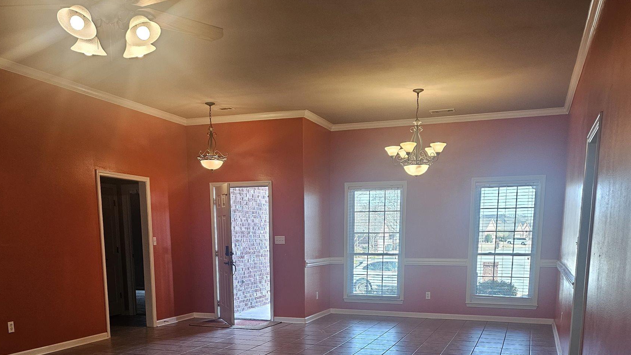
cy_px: 335
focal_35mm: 34
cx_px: 311
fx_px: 569
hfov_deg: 58.0
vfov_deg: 32.5
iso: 160
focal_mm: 6.3
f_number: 1.7
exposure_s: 1/120
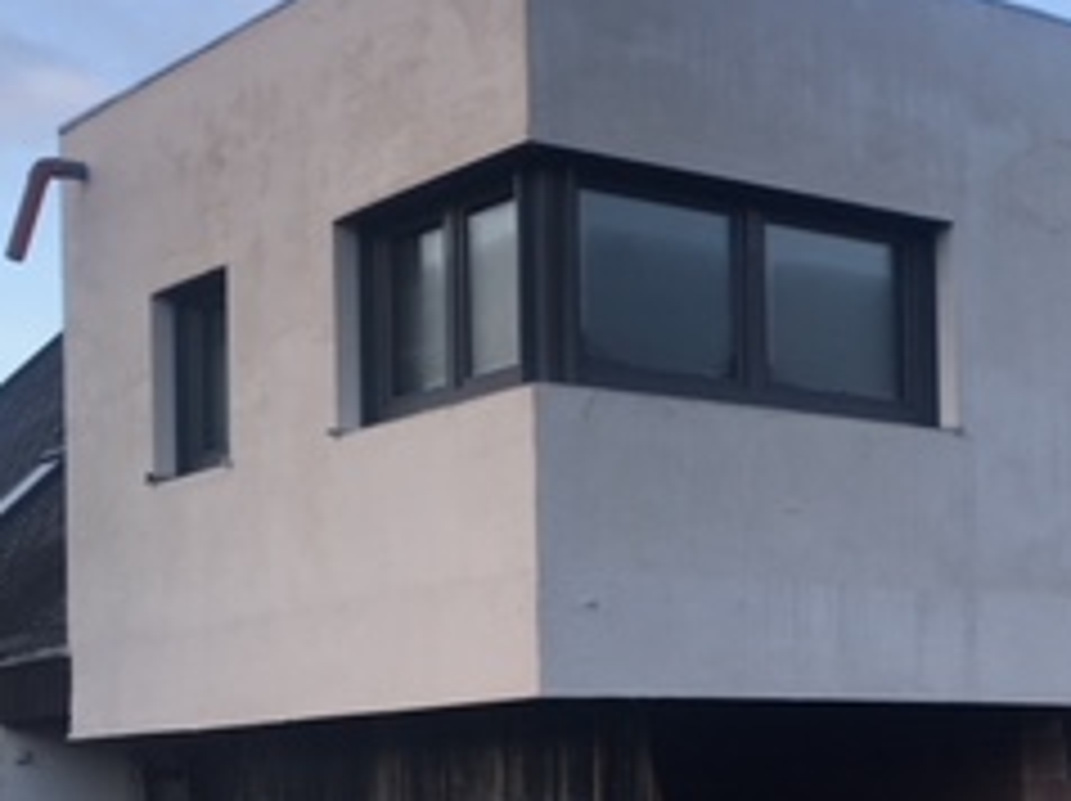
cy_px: 711
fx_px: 2411
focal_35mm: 78
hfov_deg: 24.5
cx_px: 918
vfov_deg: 18.6
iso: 25
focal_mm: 4.15
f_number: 2.2
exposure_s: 1/164
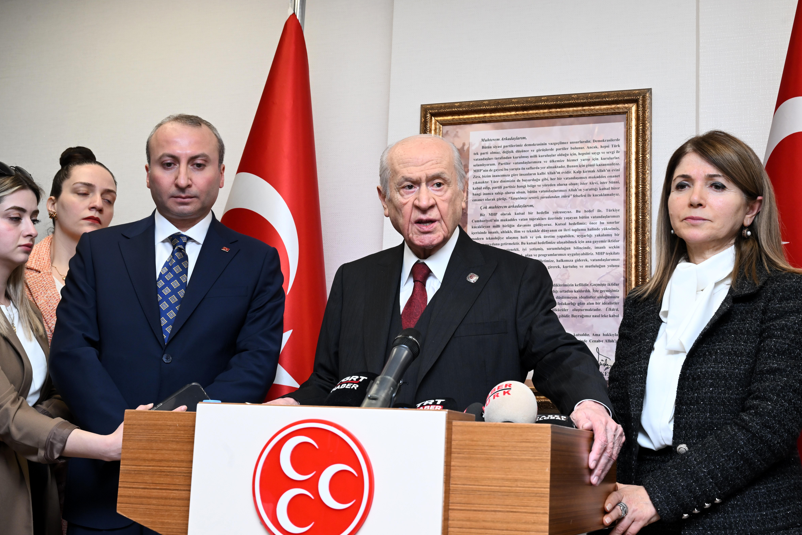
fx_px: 1158
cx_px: 405
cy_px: 264
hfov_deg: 38.2
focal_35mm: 52
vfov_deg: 26.0
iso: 1000
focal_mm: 51
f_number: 9
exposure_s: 1/100
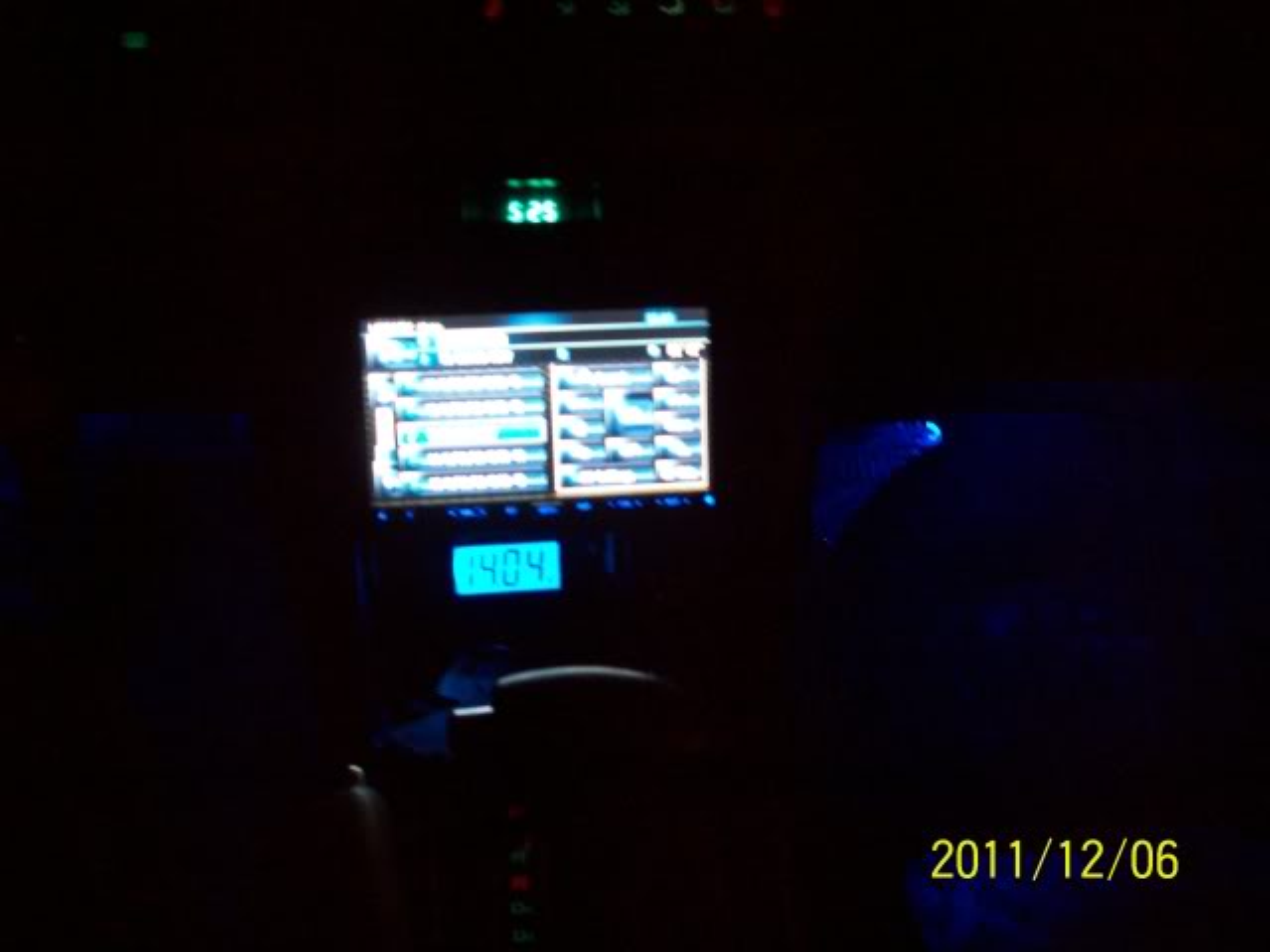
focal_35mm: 36
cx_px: 635
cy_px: 476
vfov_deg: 39.6
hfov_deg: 51.4
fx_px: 1321
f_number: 2.7
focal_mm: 6
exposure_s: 1/8
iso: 200
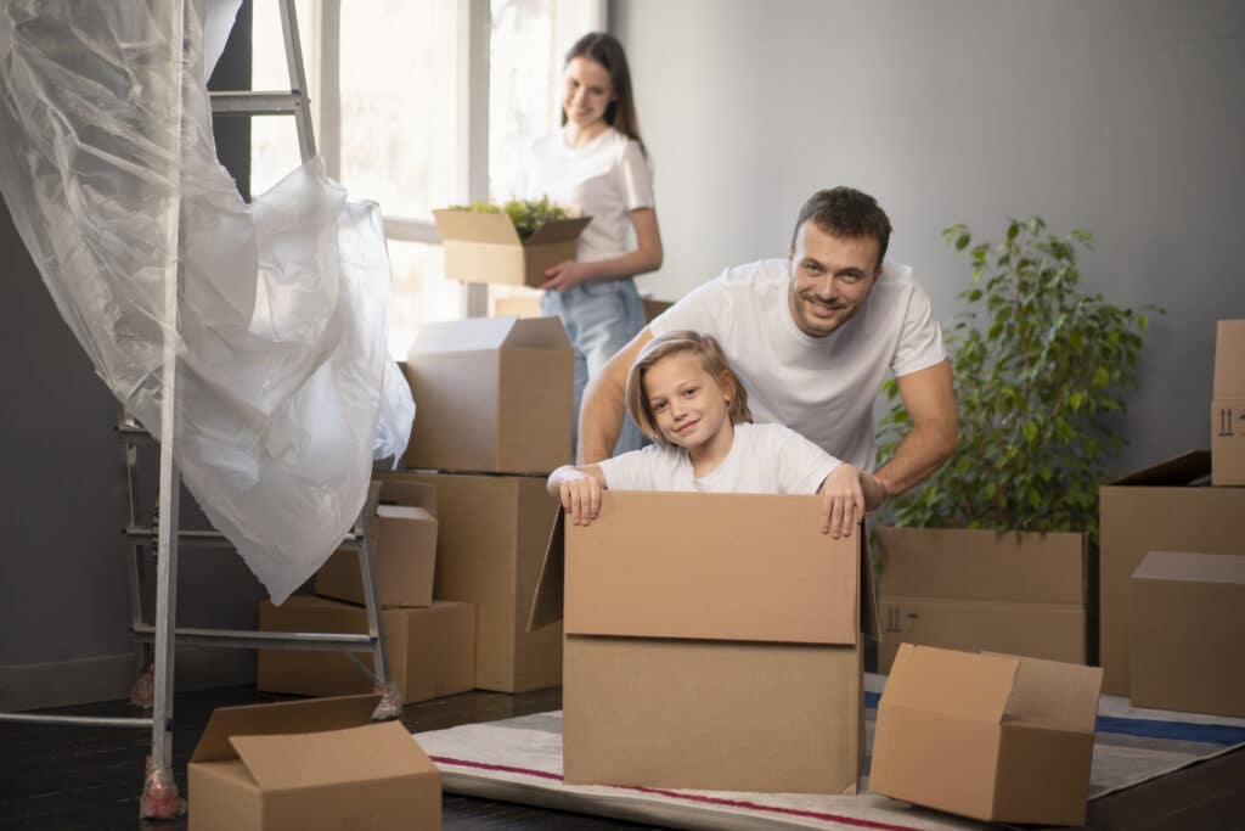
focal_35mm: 55
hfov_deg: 36.2
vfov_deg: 24.6
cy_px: 416
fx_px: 1902
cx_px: 622
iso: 100
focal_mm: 55
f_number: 2
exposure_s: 1/100
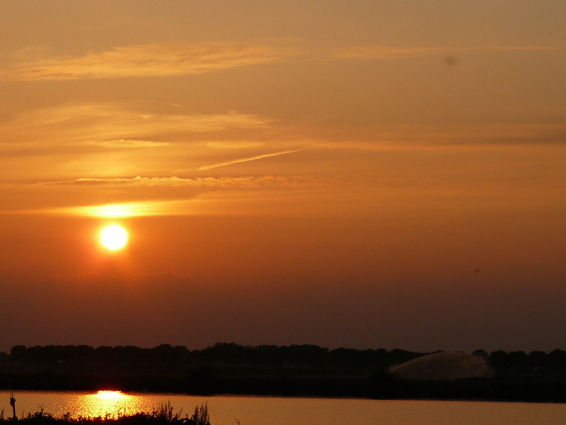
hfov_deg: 13.5
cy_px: 212
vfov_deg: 10.2
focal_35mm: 146
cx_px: 283
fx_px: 2387
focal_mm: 20.3
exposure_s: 1/500
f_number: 6.3
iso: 100
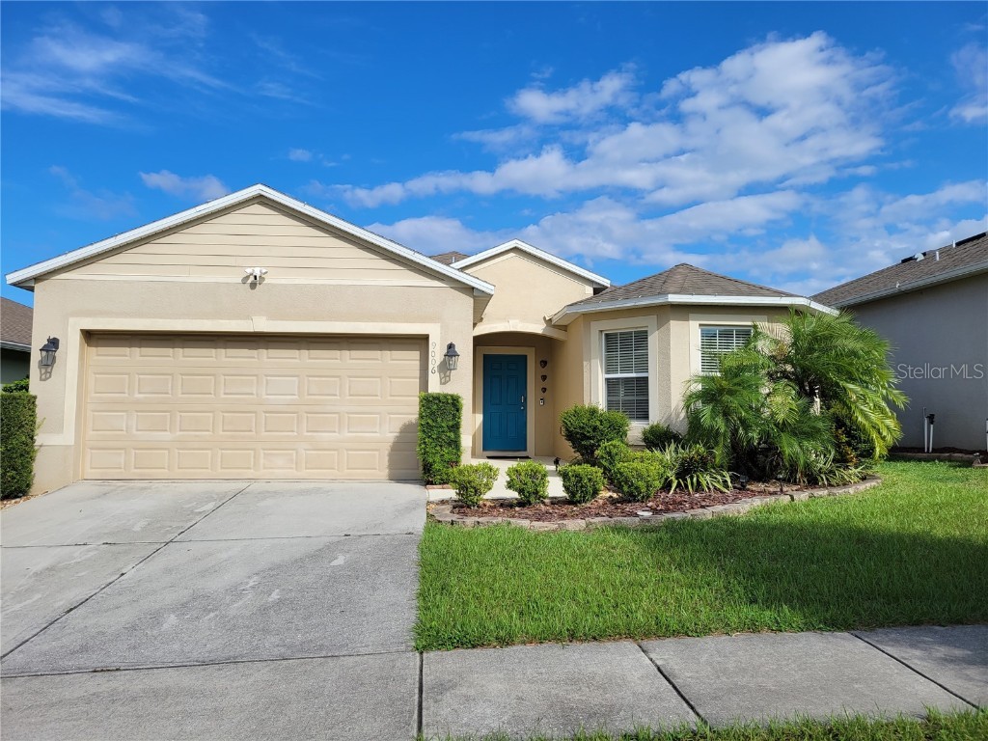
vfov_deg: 53.1
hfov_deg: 67.3
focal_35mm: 26
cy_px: 370
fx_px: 742
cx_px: 494
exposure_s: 1/3436
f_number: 1.8
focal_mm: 5.4
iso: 40
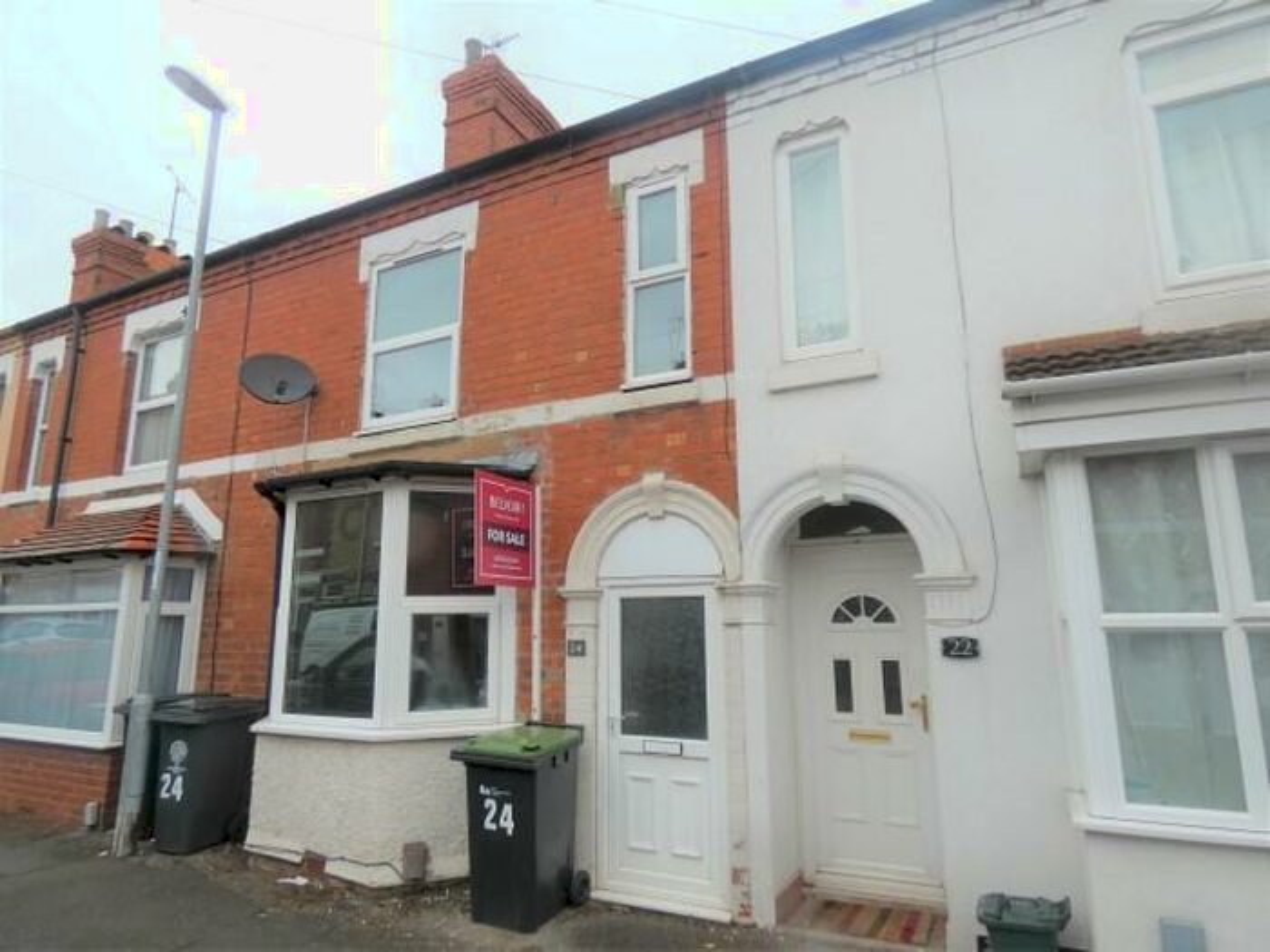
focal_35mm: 20
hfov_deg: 81.7
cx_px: 635
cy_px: 476
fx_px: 734
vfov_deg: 66.0
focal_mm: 3.6
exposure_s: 1/400
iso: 80
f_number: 2.8
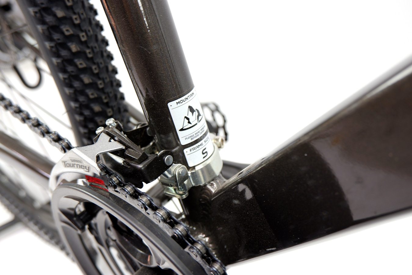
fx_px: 378
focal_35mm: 33
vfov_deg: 40.0
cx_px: 206
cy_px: 138
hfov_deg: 57.2
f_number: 4.2
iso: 400
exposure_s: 1/34
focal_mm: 22.8
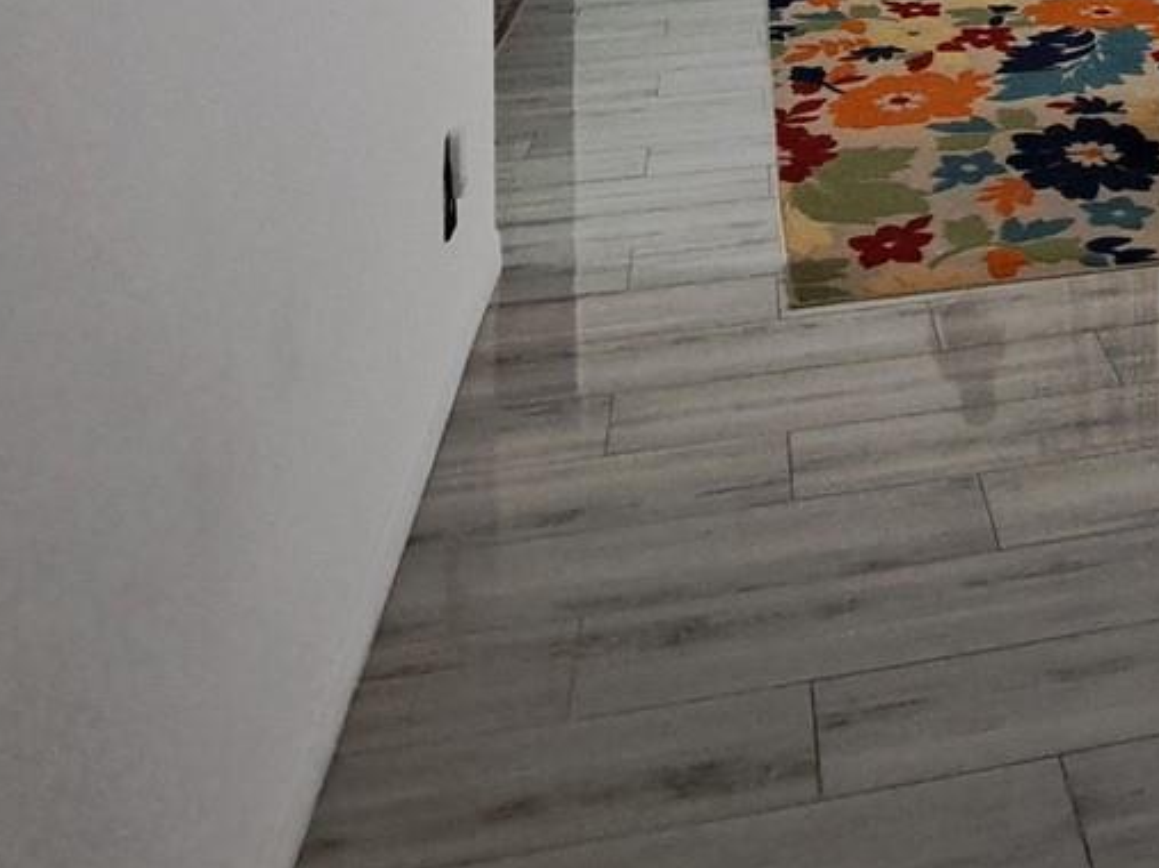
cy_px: -441
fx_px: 1372
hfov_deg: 41.8
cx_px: 1061
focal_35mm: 41
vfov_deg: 25.8
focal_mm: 1.74
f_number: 2.2
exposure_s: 1/24
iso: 320
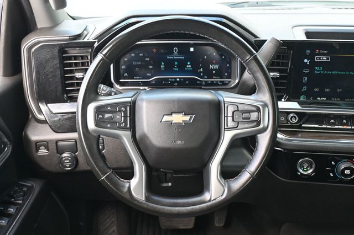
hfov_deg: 51.3
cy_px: 118
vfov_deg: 35.5
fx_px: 369
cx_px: 177
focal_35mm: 38
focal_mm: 25
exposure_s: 1/125
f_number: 4.2
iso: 1000
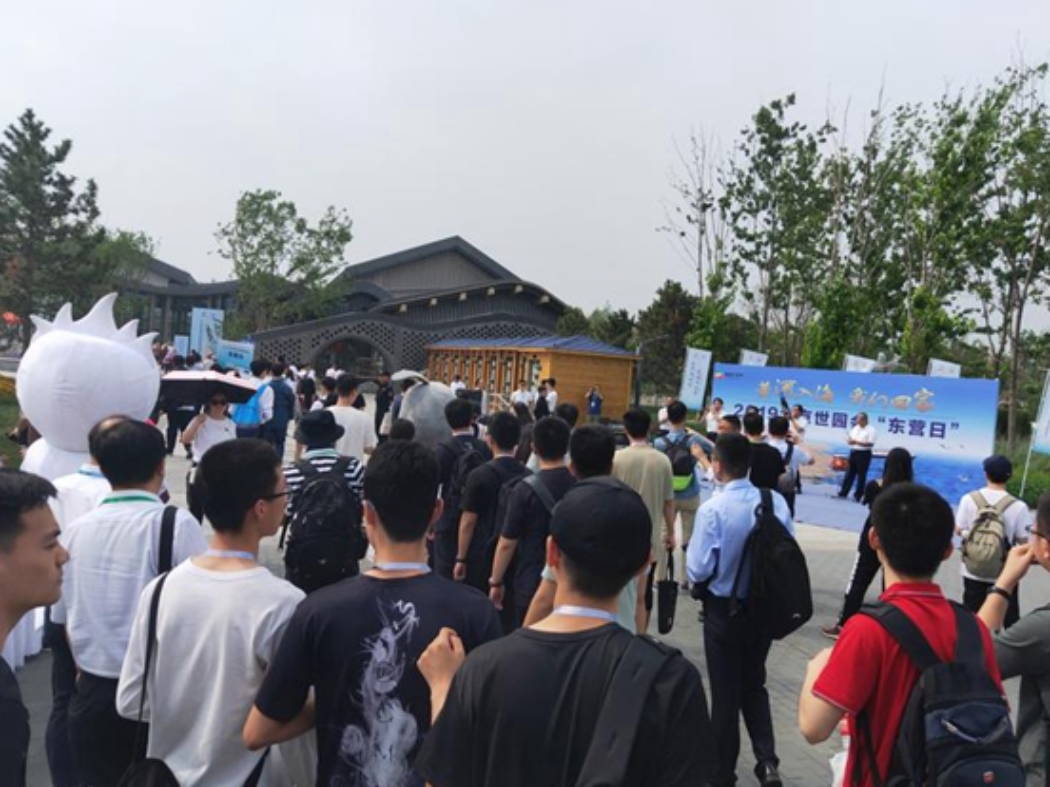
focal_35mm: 25
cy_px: 399
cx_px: 550
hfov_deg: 69.4
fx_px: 758
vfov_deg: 54.9
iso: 99
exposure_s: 1/1745
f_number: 1.7
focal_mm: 3.97
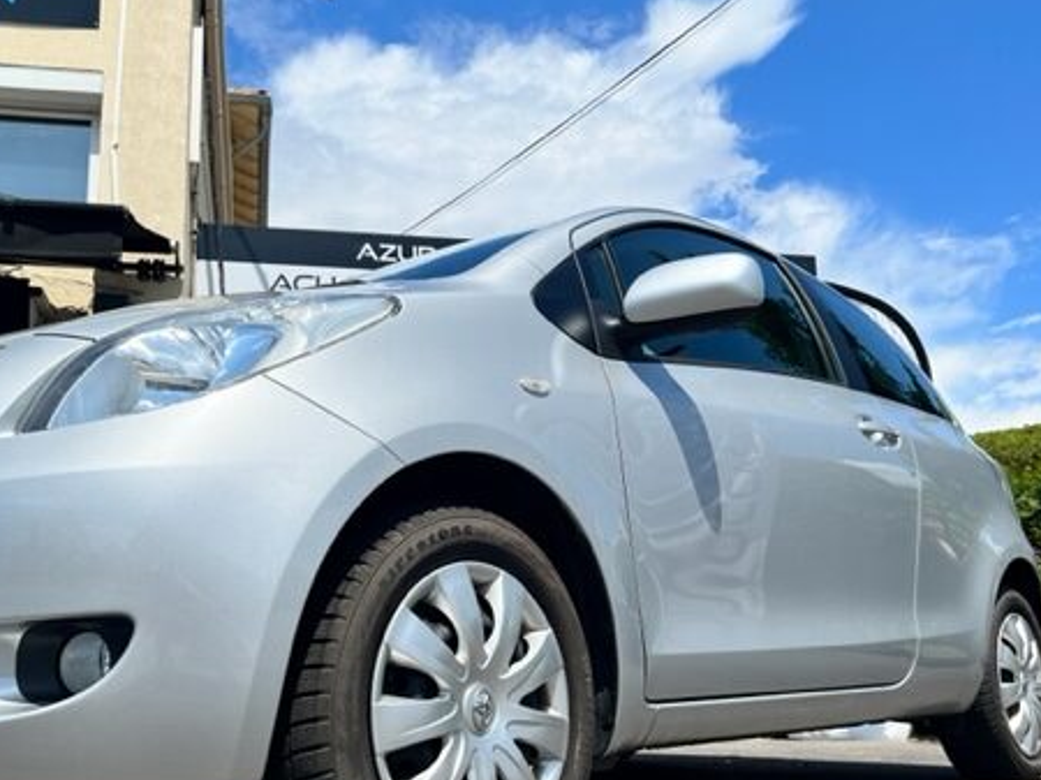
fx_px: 1112
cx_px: 419
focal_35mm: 37
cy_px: 472
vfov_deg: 38.5
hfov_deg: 49.9
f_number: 1.5
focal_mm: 5.7
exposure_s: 1/6993
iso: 50
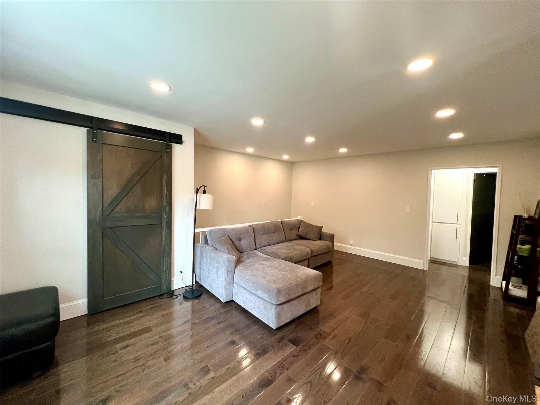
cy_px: 202
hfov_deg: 106.2
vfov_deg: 89.9
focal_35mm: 13
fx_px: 203
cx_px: 270
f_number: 1.8
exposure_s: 1/60
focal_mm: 1.57
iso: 400
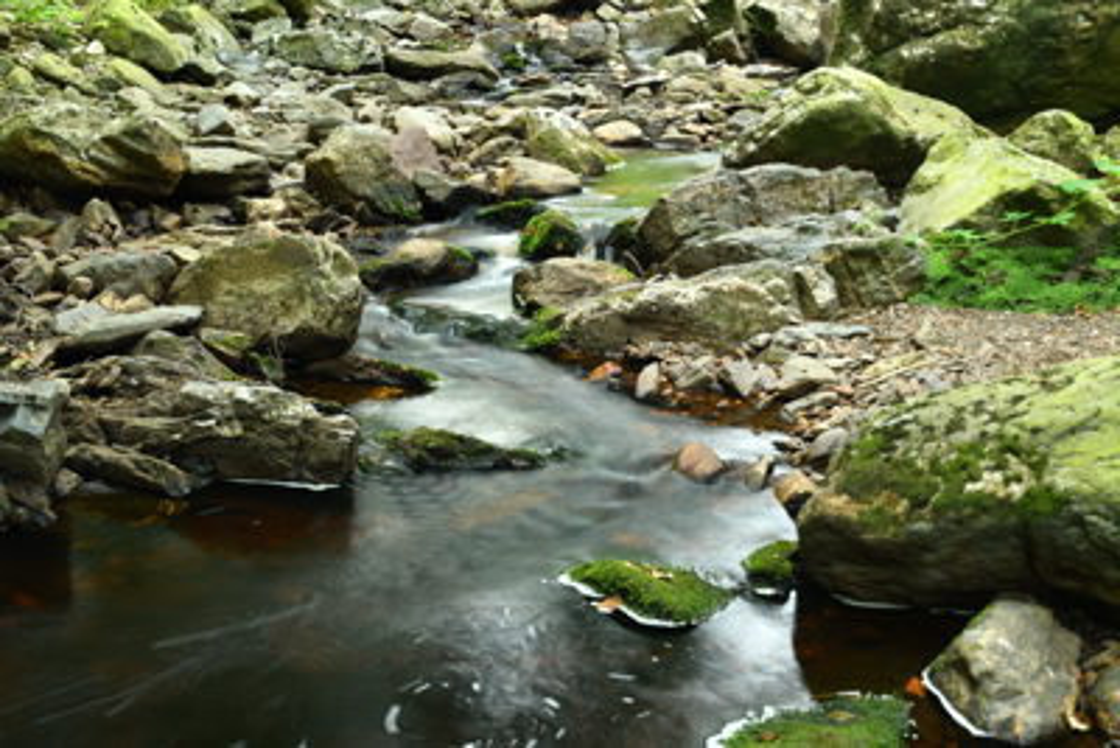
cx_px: 560
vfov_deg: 26.0
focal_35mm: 52
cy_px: 374
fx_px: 1618
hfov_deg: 38.2
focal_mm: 35
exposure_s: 1
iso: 100
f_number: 4.5
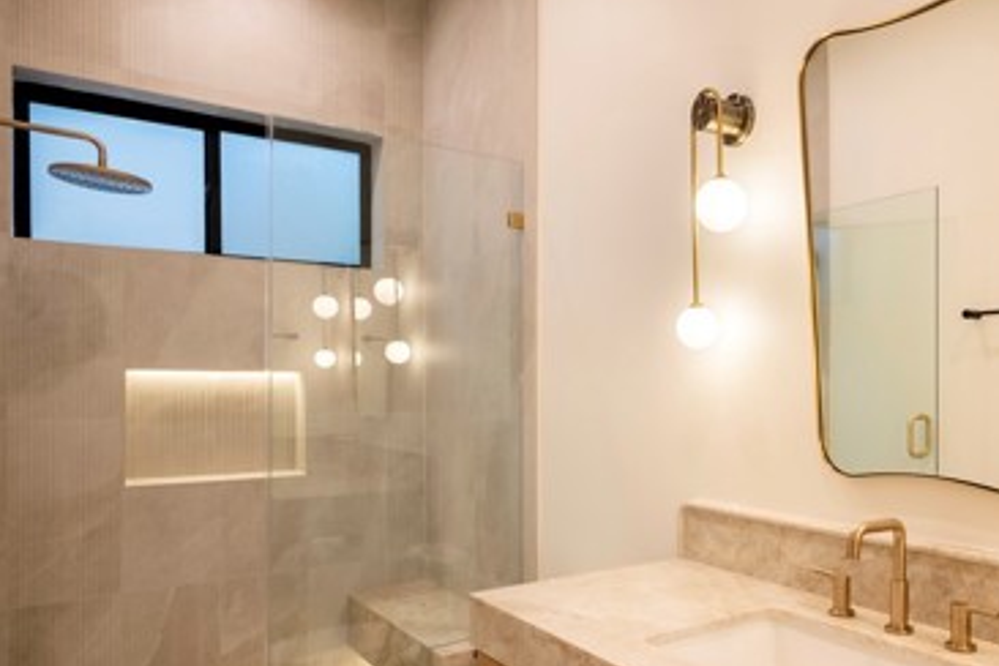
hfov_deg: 63.3
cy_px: 427
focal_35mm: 28
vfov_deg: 45.9
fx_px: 777
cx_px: 688
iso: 125
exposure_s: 1/3
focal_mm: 16
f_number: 10
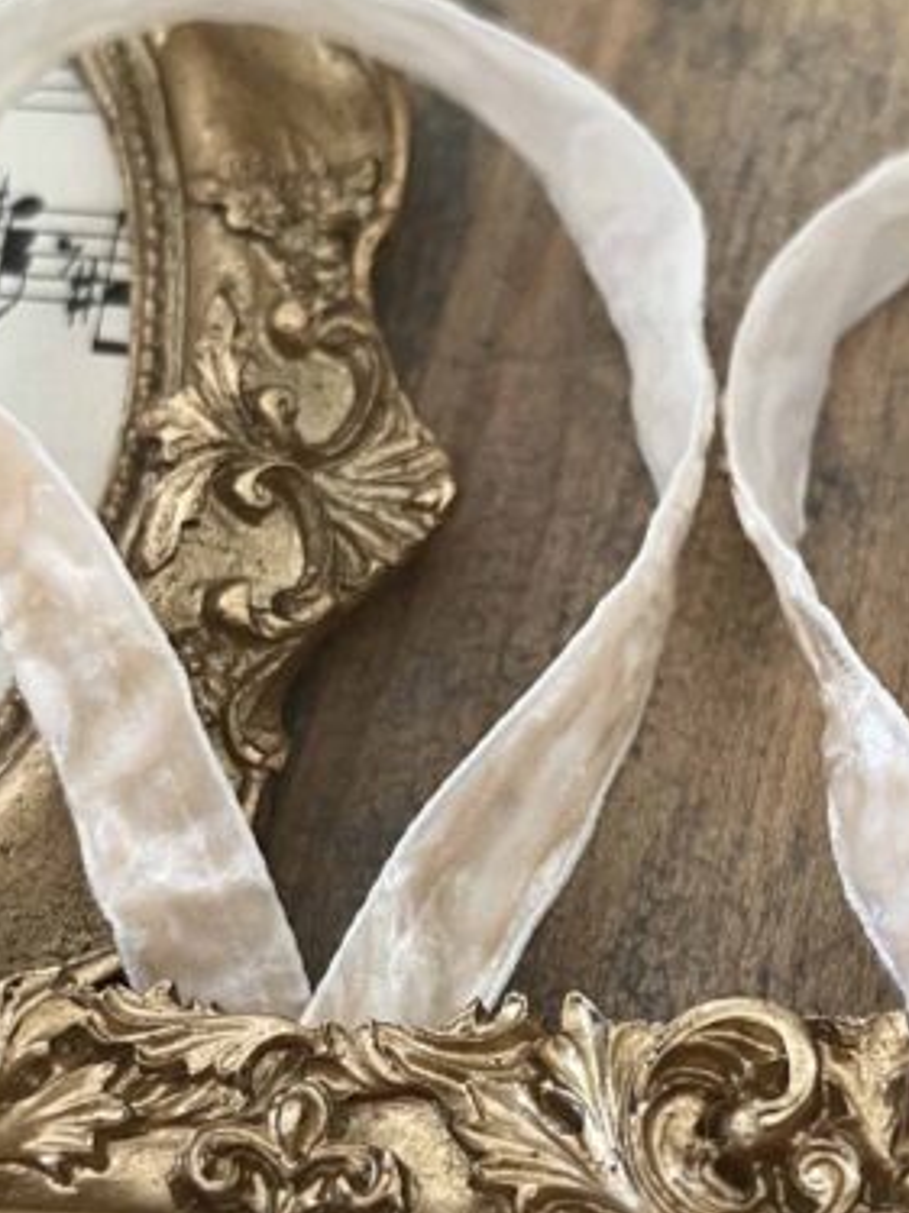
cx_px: 482
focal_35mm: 71
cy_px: 912
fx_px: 2487
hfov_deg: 20.7
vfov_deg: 27.0
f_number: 1.5
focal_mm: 5.7
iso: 125
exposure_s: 1/60
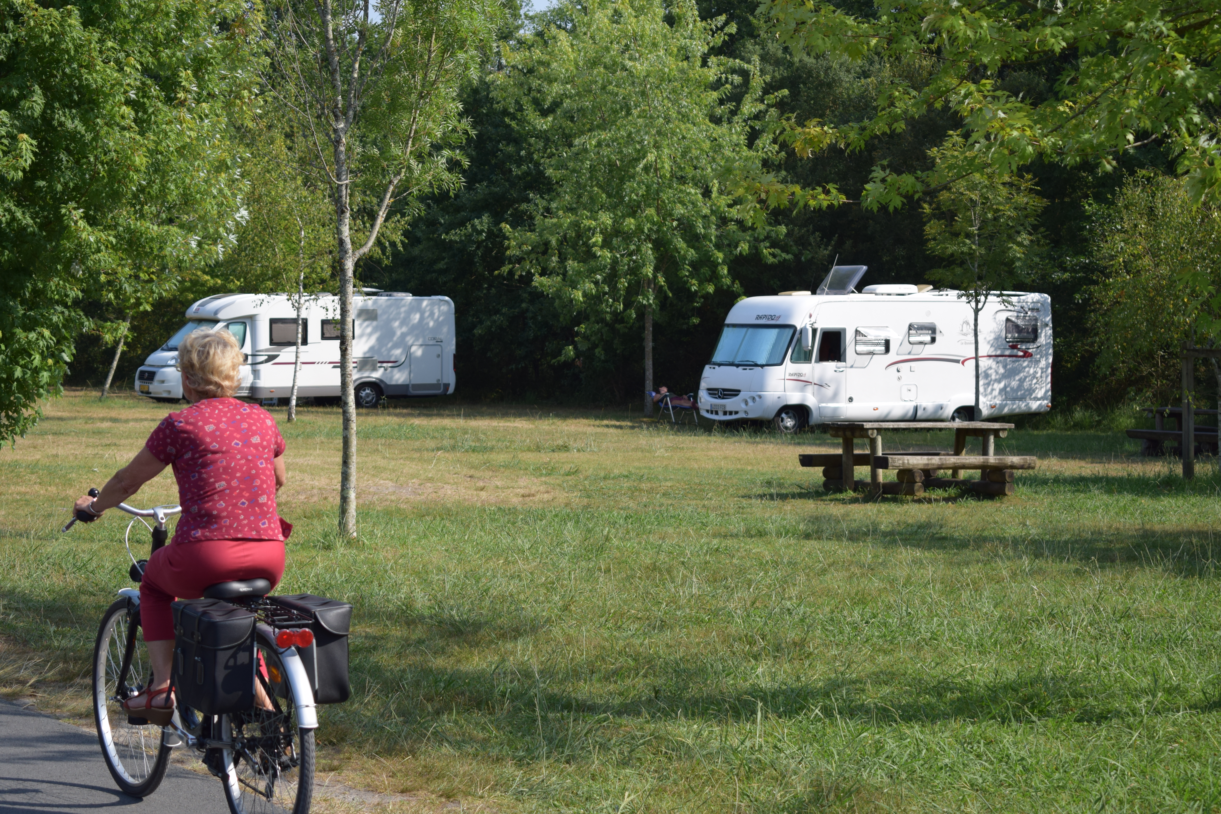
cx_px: 610
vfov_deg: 17.5
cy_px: 407
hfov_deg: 26.0
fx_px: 2645
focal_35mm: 78
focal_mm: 52
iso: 200
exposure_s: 1/640
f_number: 5.6
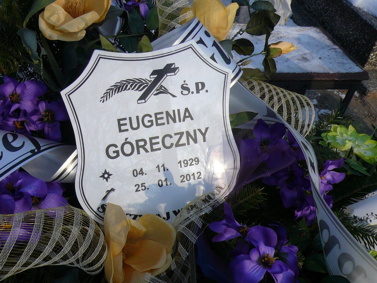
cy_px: 142
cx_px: 188
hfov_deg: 42.9
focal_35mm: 44
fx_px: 479
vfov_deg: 32.9
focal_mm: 4.7
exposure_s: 1/800
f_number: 2.8
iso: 100
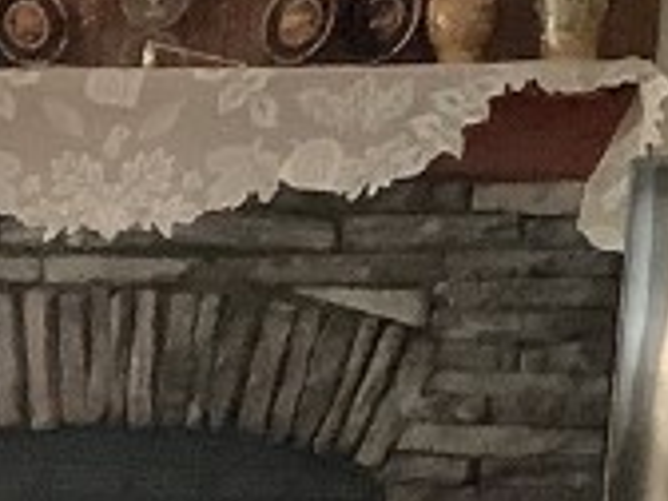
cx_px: -553
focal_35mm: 189
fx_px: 3647
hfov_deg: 9.9
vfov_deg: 7.6
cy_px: 962
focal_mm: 3.3
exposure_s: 1/50
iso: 200
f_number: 2.4
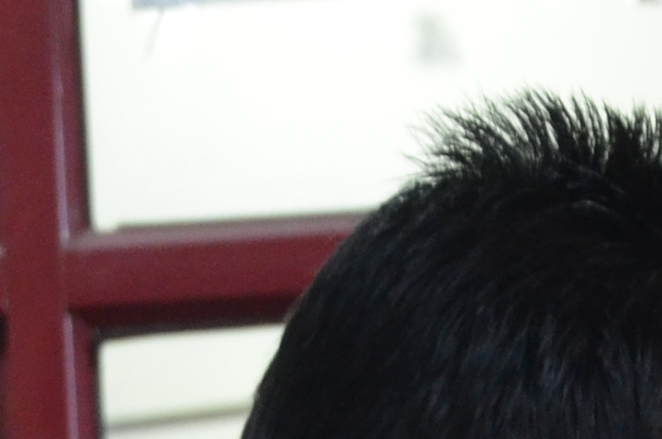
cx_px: 300
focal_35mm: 629
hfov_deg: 3.3
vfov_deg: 2.2
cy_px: 799
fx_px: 11543
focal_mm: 66
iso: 1600
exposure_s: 1/13
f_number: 5.3
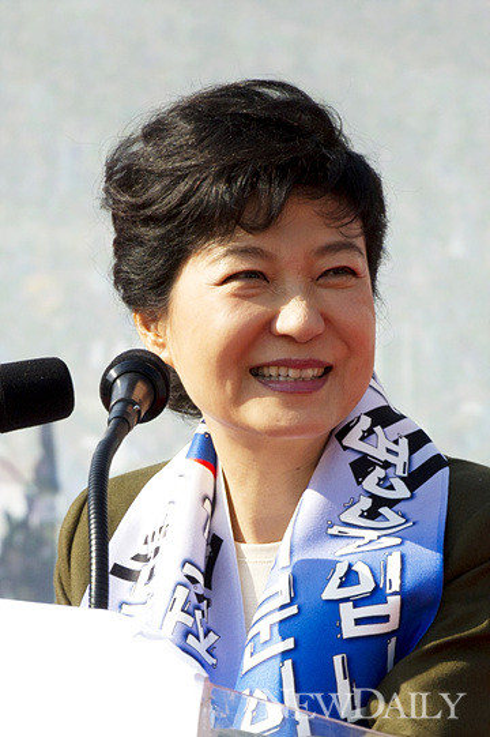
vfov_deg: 10.3
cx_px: 245
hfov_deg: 6.9
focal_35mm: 200
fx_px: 4088
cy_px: 368
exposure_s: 1/640
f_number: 8
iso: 200
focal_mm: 200
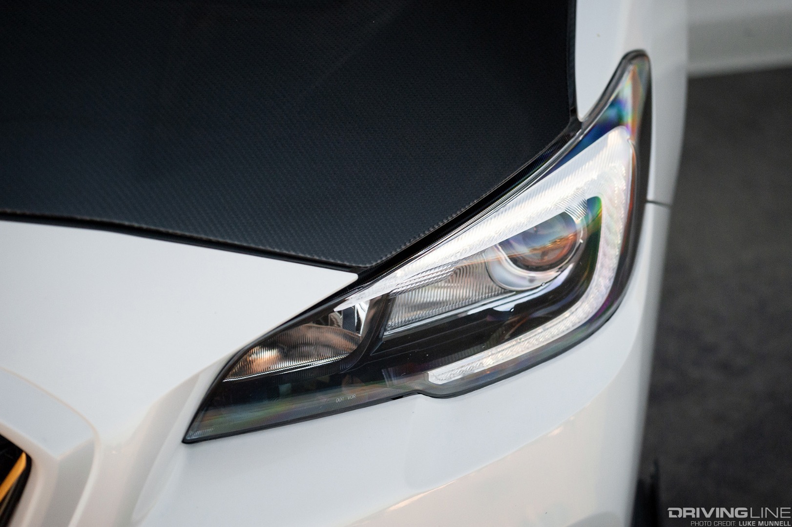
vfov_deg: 13.0
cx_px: 396
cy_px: 264
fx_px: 2309
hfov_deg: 19.5
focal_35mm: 105
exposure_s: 1/1600
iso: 1600
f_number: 4
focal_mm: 105
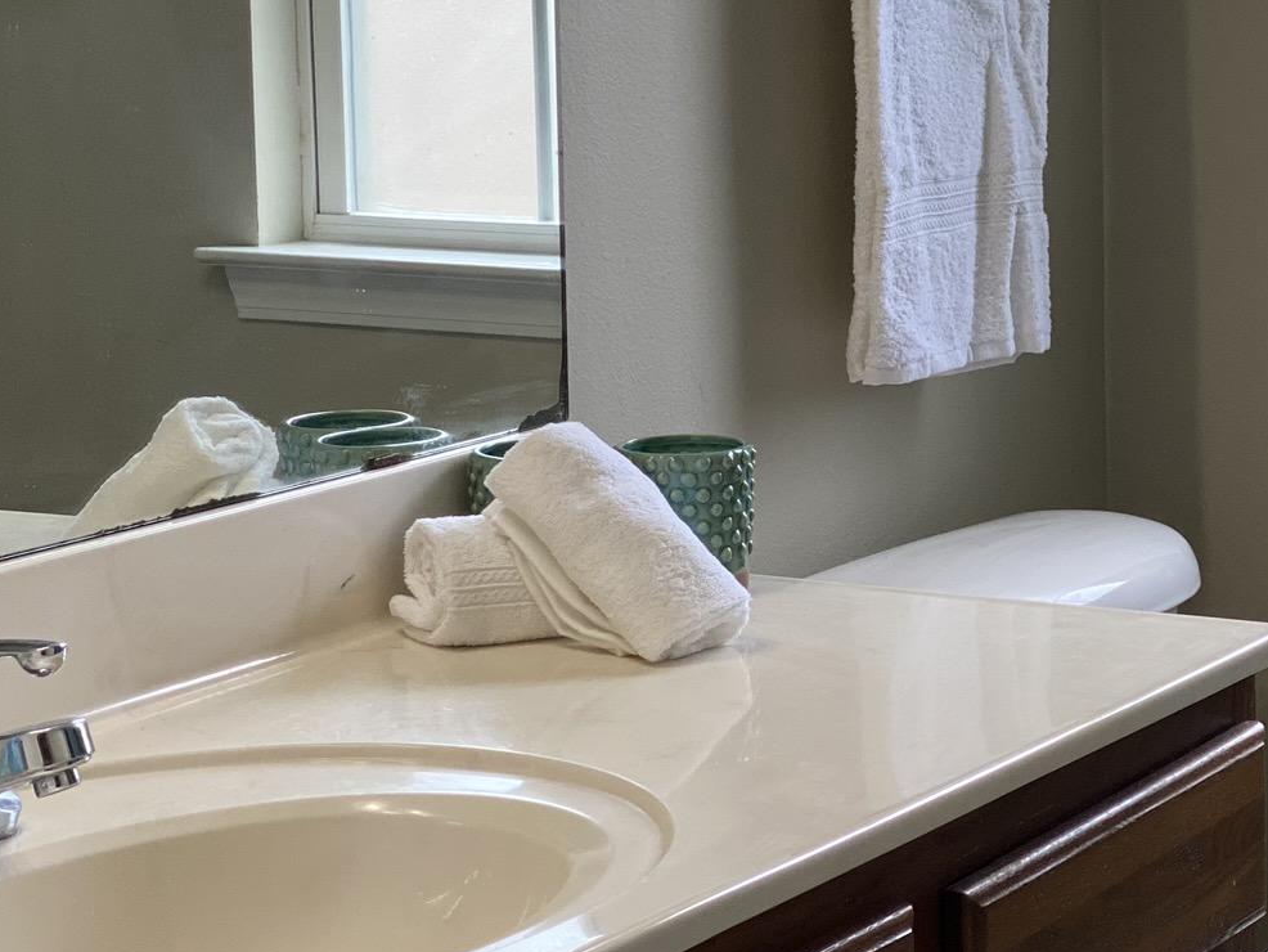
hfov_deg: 18.1
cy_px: 360
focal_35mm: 108
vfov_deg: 13.7
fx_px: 3957
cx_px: 917
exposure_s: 1/120
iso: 64
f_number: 2
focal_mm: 6
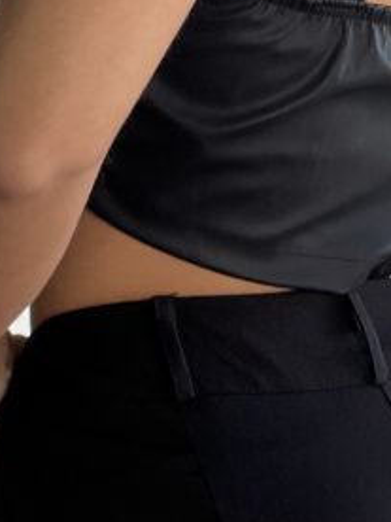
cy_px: -177
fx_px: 3916
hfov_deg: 5.7
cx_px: 348
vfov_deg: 7.5
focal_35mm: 260
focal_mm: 9
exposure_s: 1/120
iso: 100
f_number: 2.8
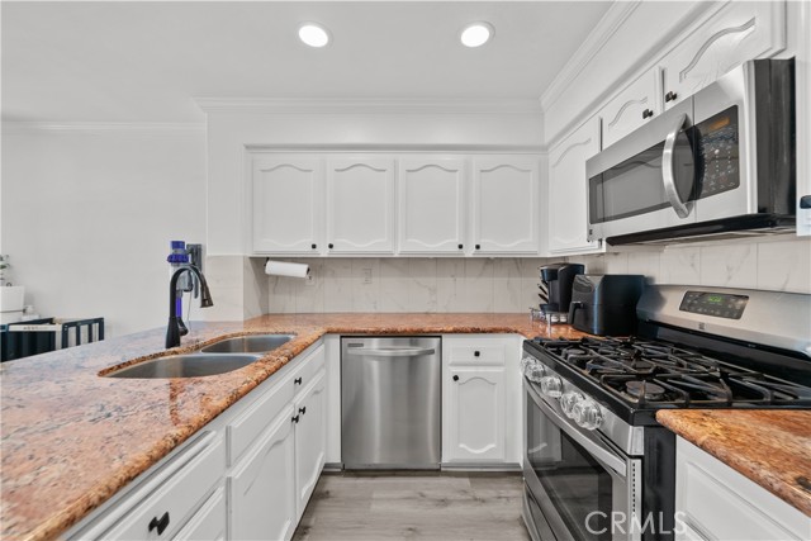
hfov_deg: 108.3
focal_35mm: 13
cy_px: 270
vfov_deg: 85.5
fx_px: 293
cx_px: 406
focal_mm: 13
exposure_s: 1/3
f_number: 9
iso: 200
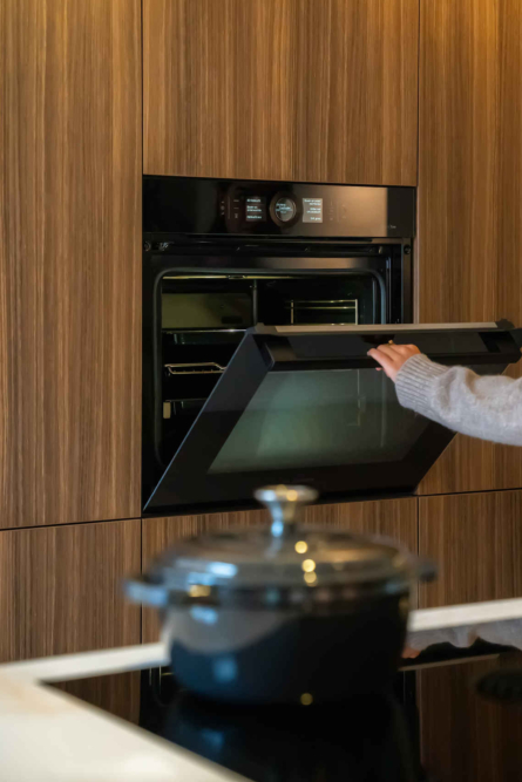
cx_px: 260
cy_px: 391
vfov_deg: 27.3
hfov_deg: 18.4
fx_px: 1609
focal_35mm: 74
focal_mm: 70
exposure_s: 1/320
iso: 6400
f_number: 4
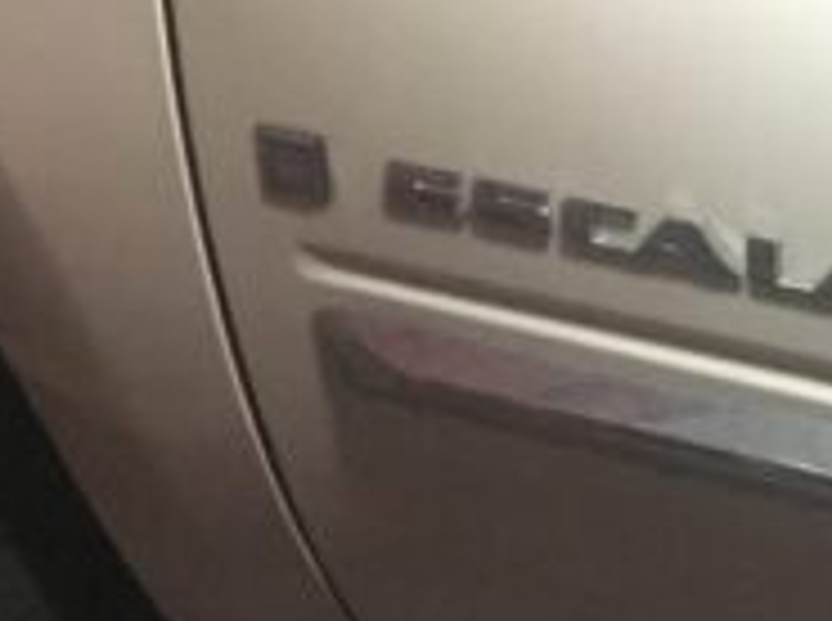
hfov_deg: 16.3
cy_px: -200
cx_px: 1259
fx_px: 2639
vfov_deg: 12.9
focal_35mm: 110
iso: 800
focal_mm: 4.15
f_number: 2.2
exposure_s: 1/15
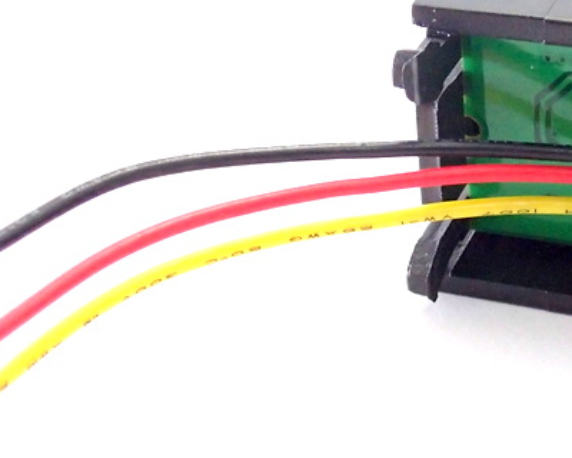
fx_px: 1270
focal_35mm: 75
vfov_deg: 20.4
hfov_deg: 24.7
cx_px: 499
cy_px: 149
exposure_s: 1/30
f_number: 3.2
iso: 640
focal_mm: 5.5
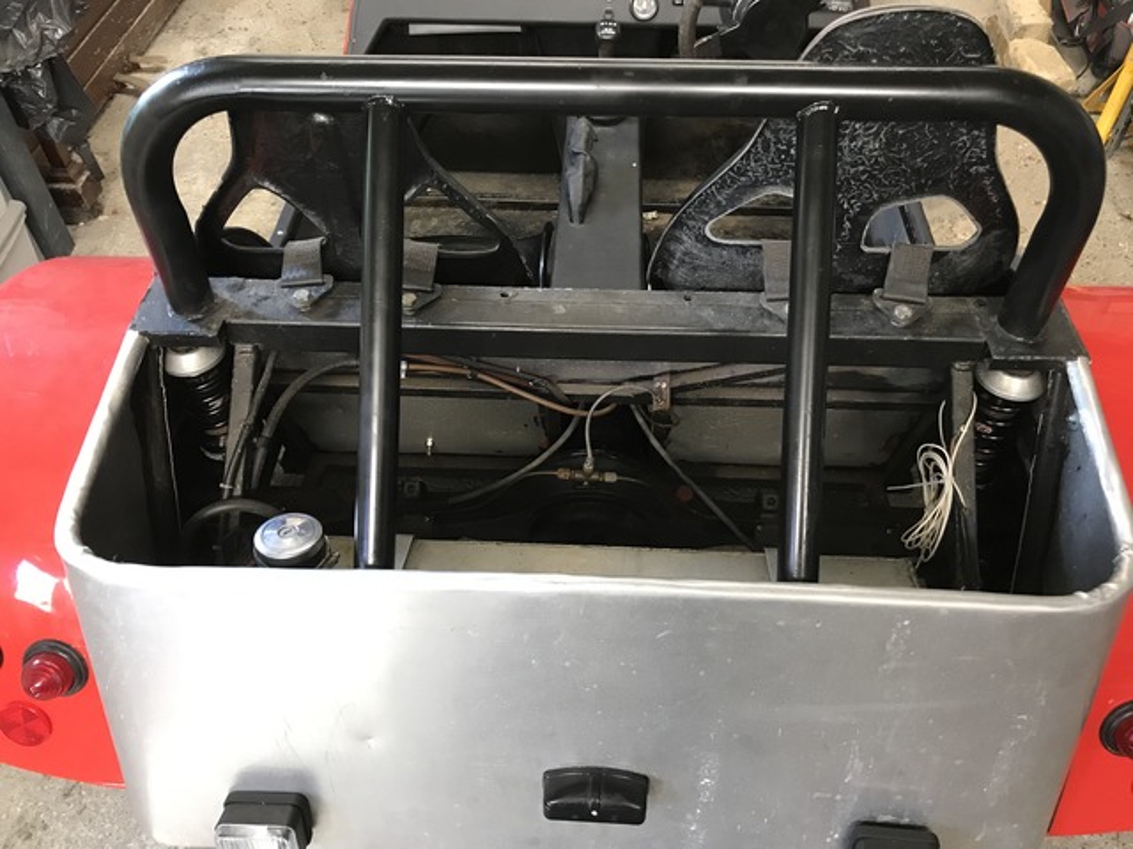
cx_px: 566
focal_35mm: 28
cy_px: 424
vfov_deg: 49.7
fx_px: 916
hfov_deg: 63.4
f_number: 1.8
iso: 64
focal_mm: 3.99
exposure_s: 1/17
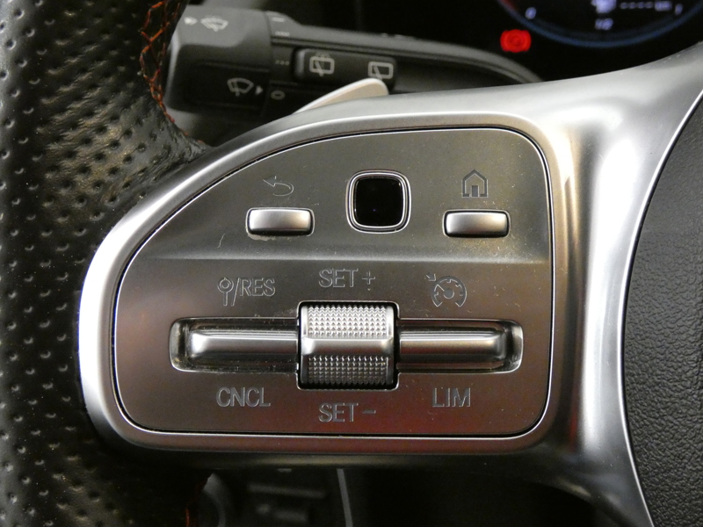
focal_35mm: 58
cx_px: 352
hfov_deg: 33.2
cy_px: 264
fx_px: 1178
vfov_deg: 25.2
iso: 1600
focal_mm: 10.4
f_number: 4.1
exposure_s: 1/25
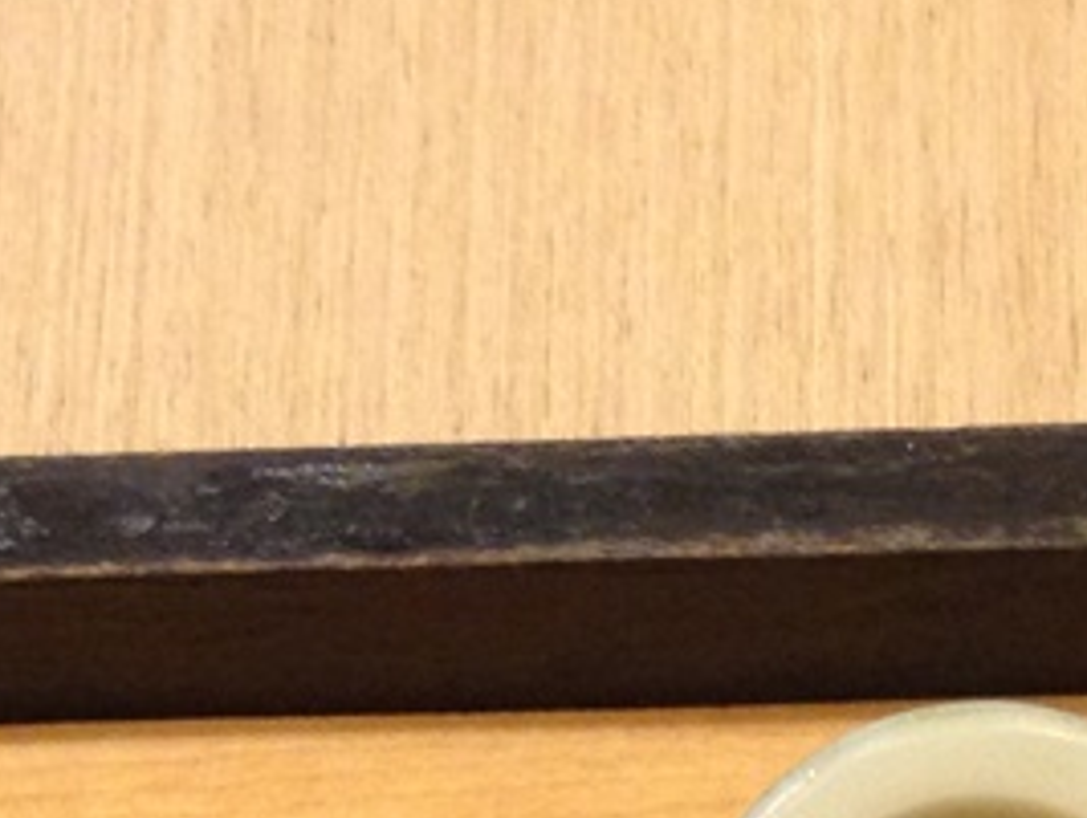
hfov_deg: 12.5
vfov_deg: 8.9
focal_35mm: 158
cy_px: 1664
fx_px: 4968
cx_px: 651
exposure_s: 1/20
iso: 160
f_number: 2.4
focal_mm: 4.12
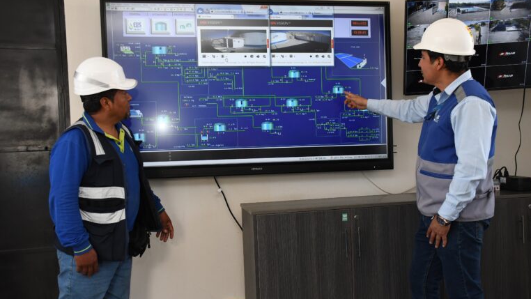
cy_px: 160
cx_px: 267
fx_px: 535
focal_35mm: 38
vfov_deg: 31.2
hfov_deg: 52.8
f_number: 5.6
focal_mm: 24
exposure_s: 1/160
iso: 1250
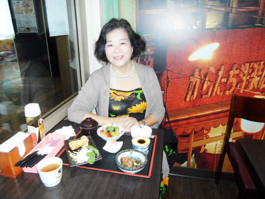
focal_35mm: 25
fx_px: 191
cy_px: 100
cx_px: 132
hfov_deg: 69.4
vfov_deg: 54.9
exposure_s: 1/30
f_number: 2.5
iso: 120
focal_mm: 4.5
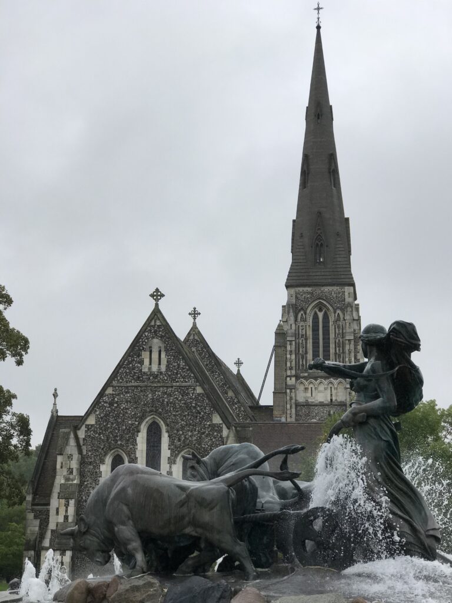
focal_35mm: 57
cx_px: 226
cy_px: 302
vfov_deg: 33.8
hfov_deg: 25.7
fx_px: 992
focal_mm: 6.6
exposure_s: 1/507
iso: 20
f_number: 2.8
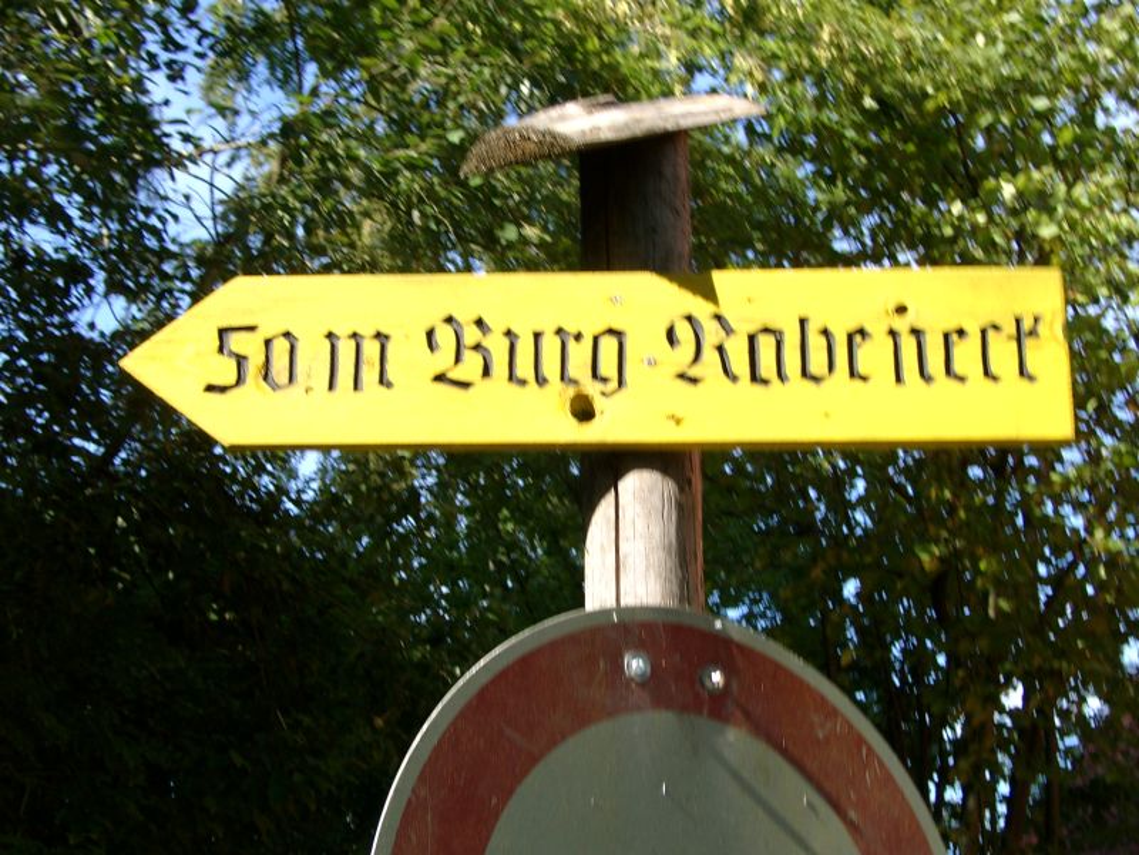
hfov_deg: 30.3
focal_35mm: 64
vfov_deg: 22.9
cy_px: 428
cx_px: 570
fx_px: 2106
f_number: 4
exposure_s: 1/167
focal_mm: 13.35
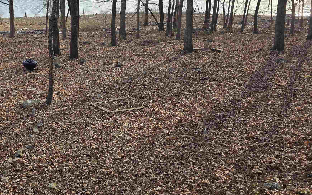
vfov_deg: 29.4
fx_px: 366
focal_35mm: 43
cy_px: 51
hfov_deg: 43.4
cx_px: 49
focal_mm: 6.3
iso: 80
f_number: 1.7
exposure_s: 1/2843
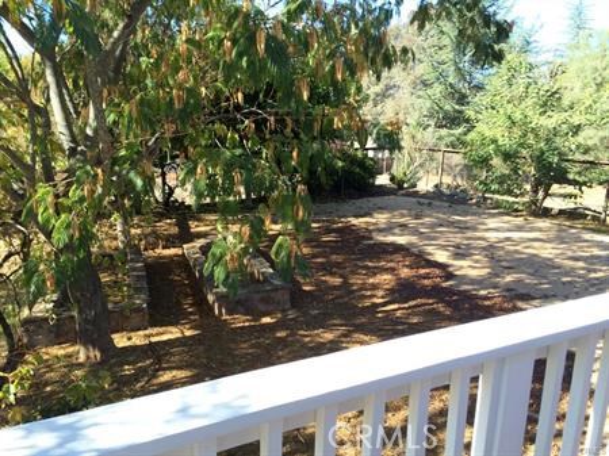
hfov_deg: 61.7
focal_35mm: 29
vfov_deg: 48.2
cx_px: 304
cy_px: 228
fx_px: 510
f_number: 2.2
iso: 32
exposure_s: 1/376
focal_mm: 4.15
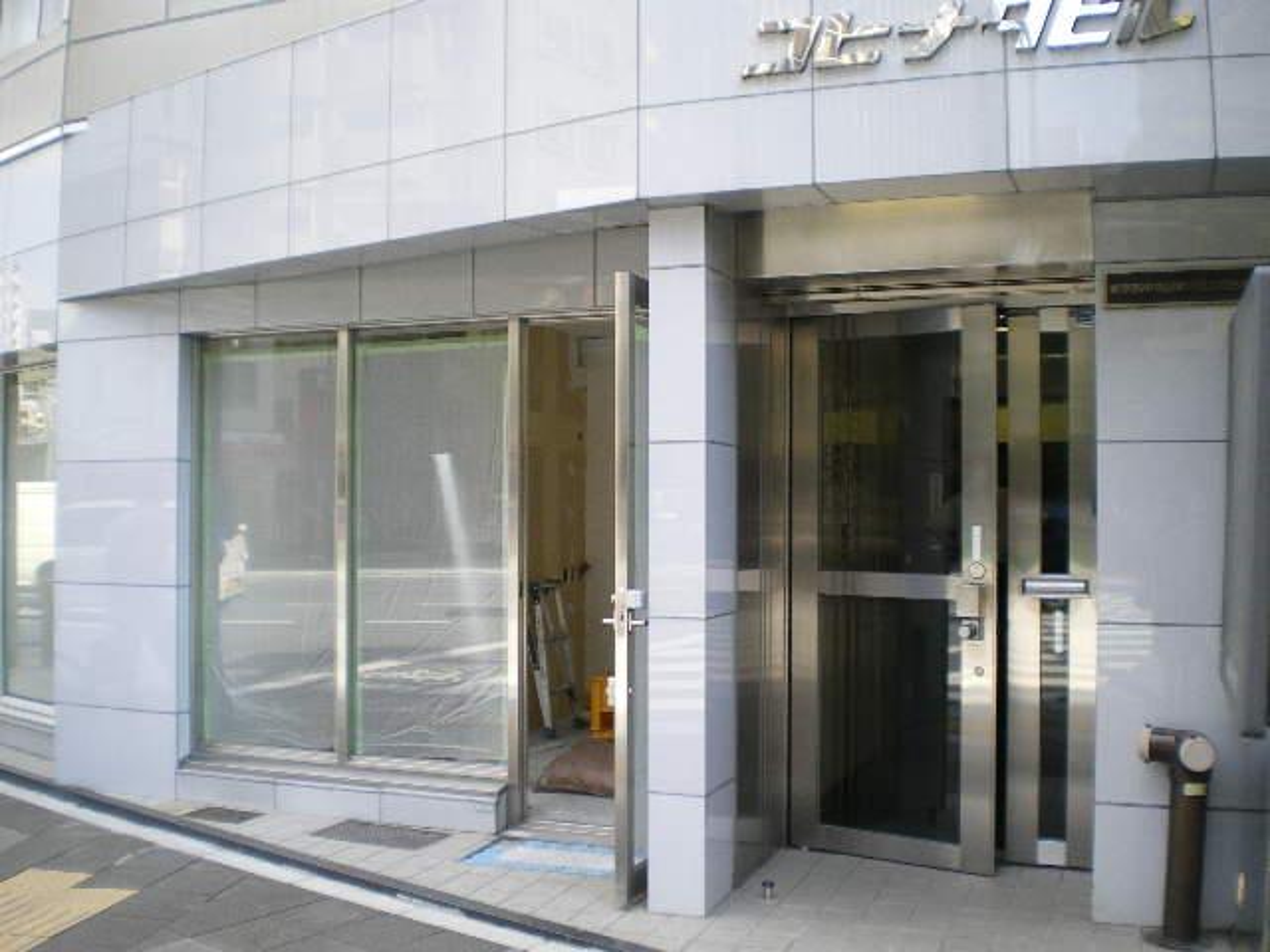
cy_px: 476
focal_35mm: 36
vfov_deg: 39.7
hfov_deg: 51.4
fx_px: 1321
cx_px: 635
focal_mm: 6.3
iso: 50
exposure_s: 1/100
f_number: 3.1
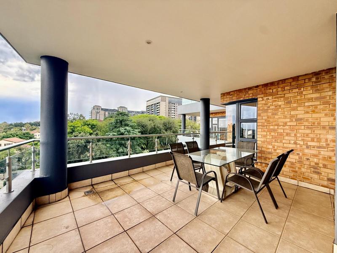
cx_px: 168
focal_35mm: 14
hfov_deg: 102.1
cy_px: 126
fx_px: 136
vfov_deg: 85.7
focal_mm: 2.22
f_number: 2.2
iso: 64
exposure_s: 1/142
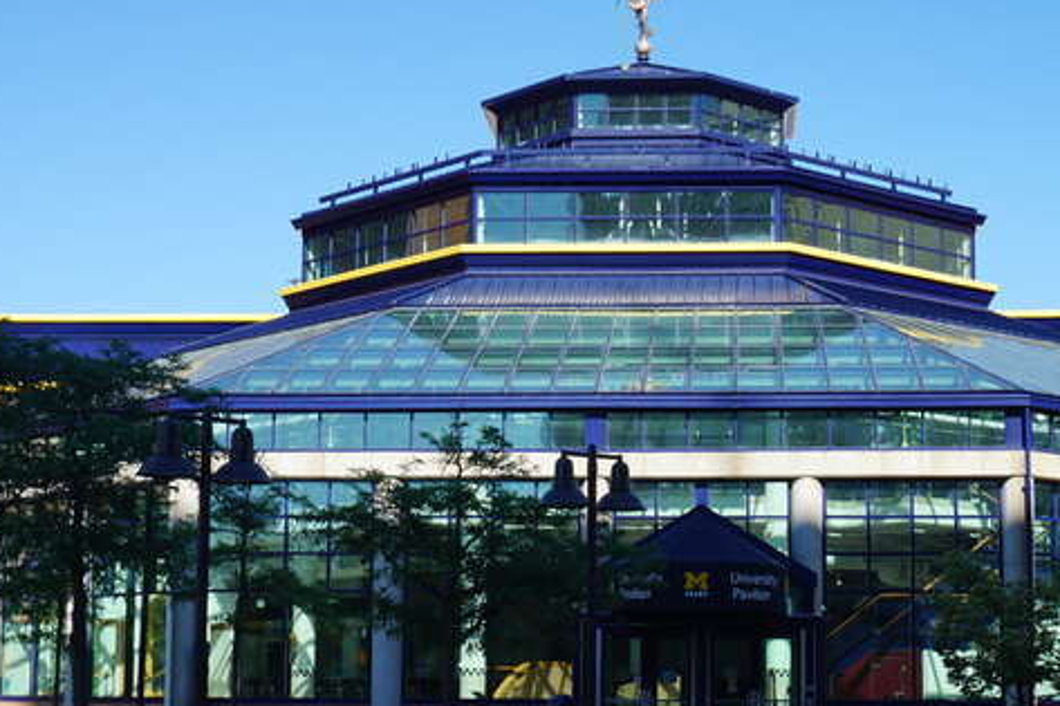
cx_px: 648
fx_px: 2090
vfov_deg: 19.1
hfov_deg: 28.4
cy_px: 467
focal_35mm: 71
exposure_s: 1/100
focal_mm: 28
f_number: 10
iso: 100
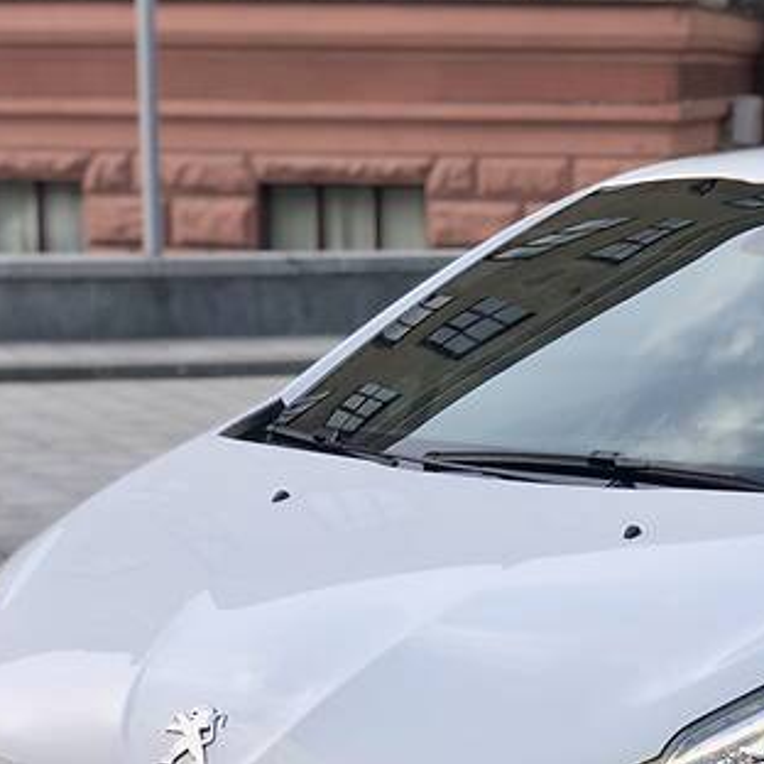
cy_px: 678
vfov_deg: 14.6
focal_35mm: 118
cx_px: 717
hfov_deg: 14.6
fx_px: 2946
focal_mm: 6
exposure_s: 1/165
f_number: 2.4
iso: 16
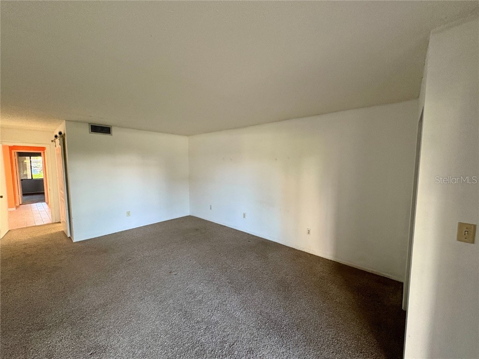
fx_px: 194
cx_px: 240
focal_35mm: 14
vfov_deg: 85.7
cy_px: 180
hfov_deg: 102.1
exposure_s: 1/60
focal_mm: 2.22
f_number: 2.2
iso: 320
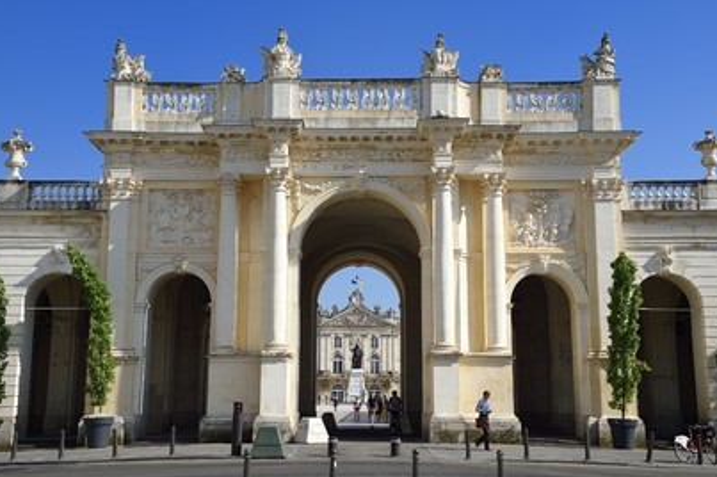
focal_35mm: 48
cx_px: 363
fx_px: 955
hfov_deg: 41.1
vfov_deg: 28.0
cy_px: 246
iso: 200
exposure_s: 1/250
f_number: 13
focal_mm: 46
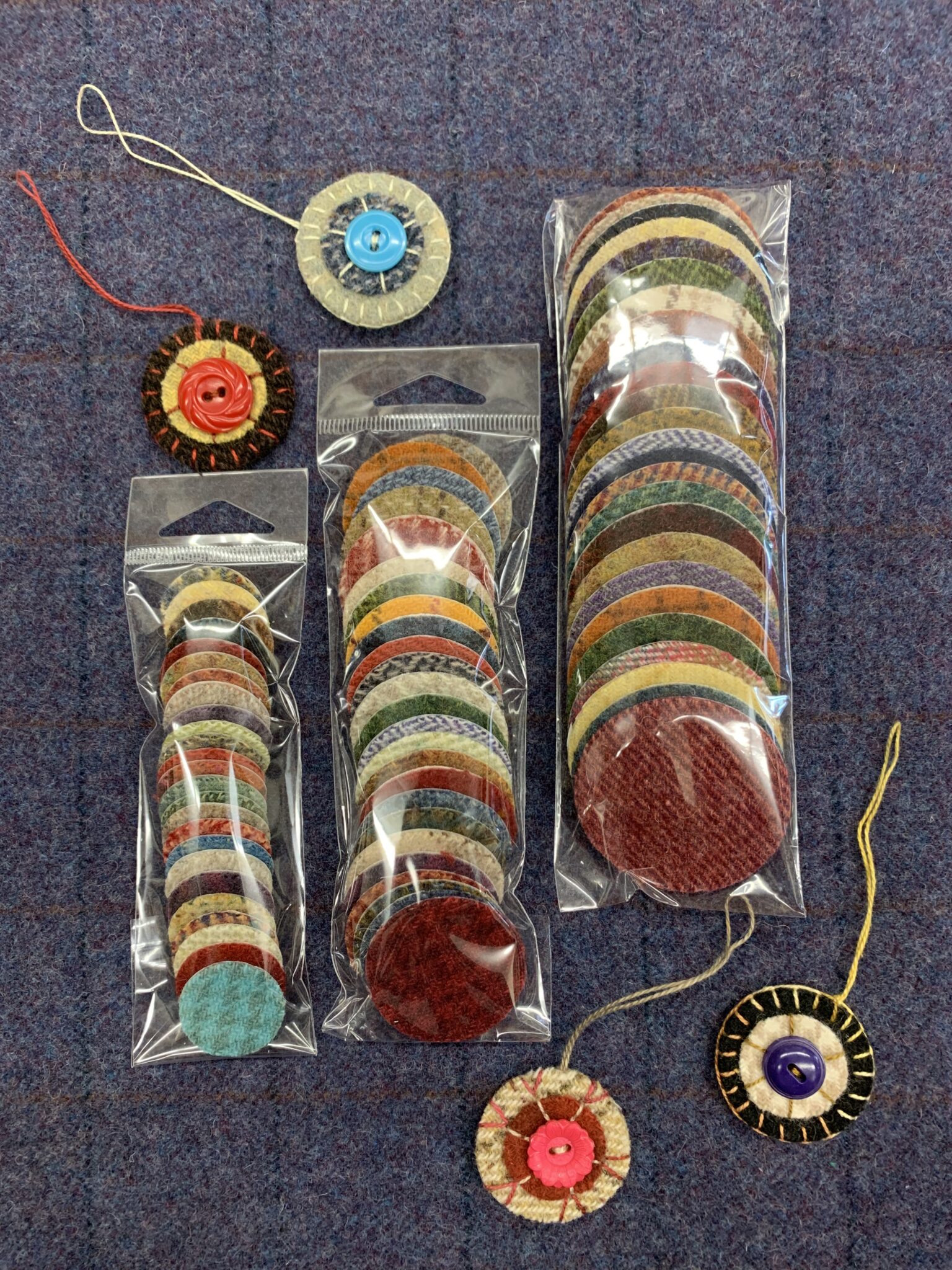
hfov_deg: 53.1
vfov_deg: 67.3
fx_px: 953
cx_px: 476
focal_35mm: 26
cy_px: 635
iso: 200
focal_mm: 4.25
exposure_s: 1/60
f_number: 1.8
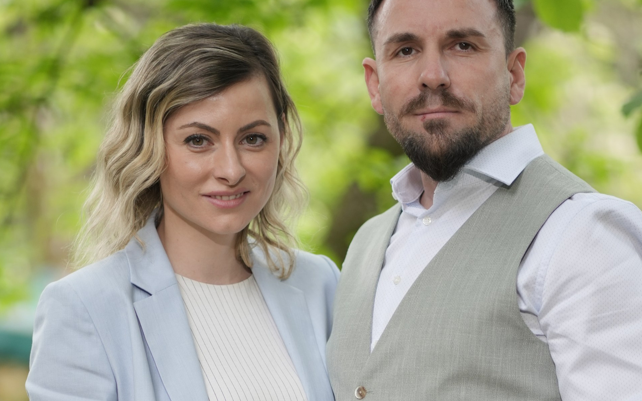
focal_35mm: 185
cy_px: 473
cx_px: 315
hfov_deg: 11.3
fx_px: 3237
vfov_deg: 7.0
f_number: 1.8
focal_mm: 85
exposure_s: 1/400
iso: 400
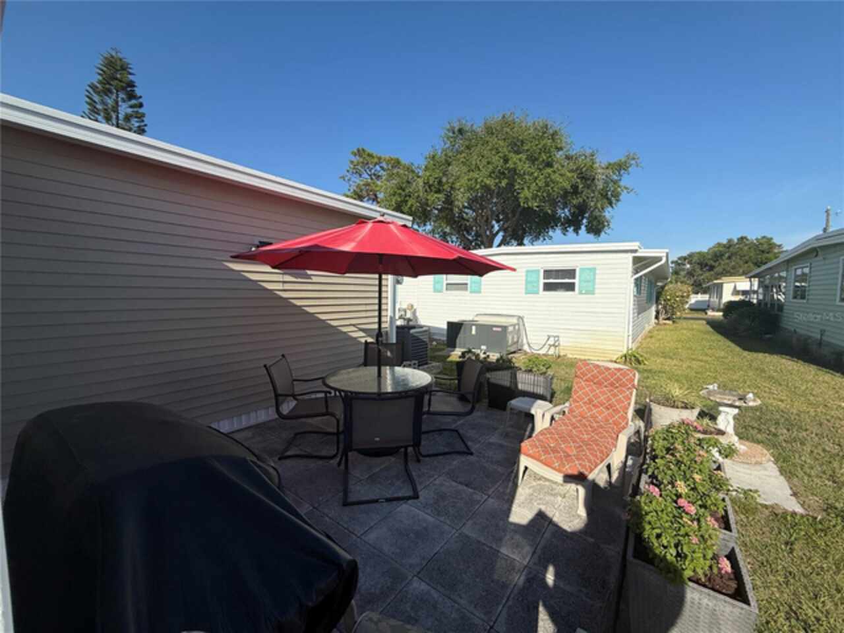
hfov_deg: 102.1
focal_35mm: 14
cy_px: 316
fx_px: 341
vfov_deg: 85.7
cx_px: 422
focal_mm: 2.22
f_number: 2.2
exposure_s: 1/3125
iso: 50
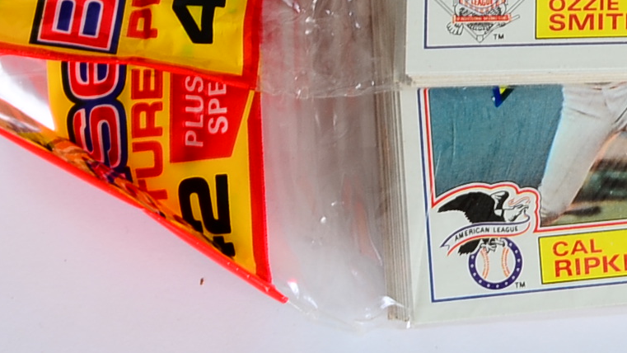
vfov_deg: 4.8
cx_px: 898
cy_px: -163
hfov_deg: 8.3
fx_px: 4223
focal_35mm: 254
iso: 100
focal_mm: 50
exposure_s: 1/160
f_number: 14
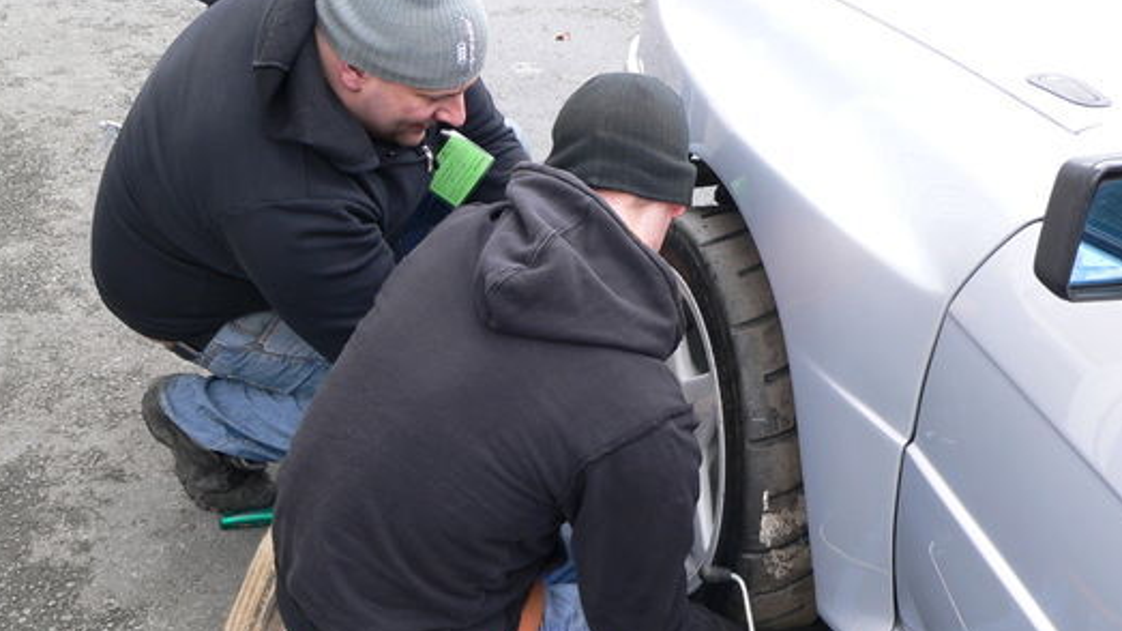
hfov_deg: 42.9
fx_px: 1428
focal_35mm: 48
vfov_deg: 24.9
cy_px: 369
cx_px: 553
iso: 80
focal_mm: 6
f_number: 2.8
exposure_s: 1/80
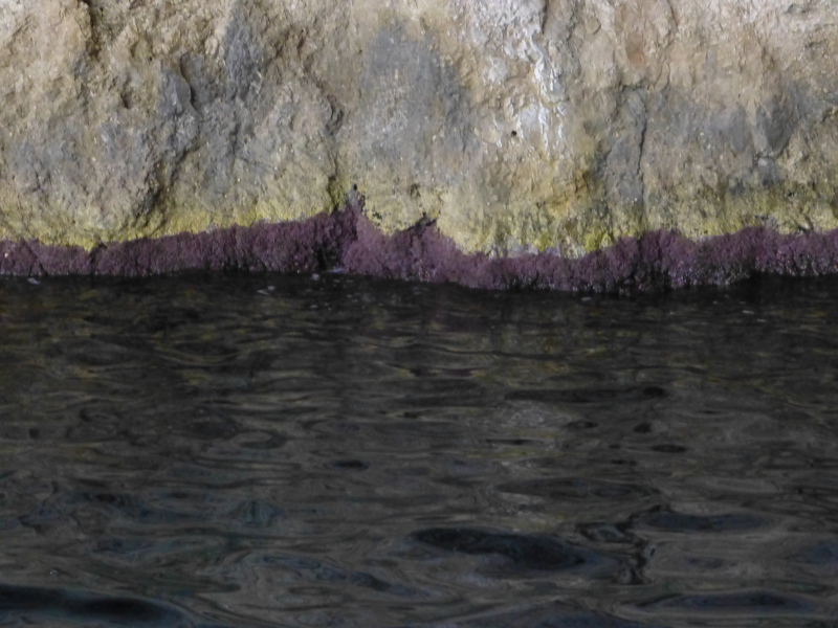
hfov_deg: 17.7
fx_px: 2687
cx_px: 419
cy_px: 314
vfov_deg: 13.3
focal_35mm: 111
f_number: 5.3
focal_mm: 18.2
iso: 1000
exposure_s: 1/250
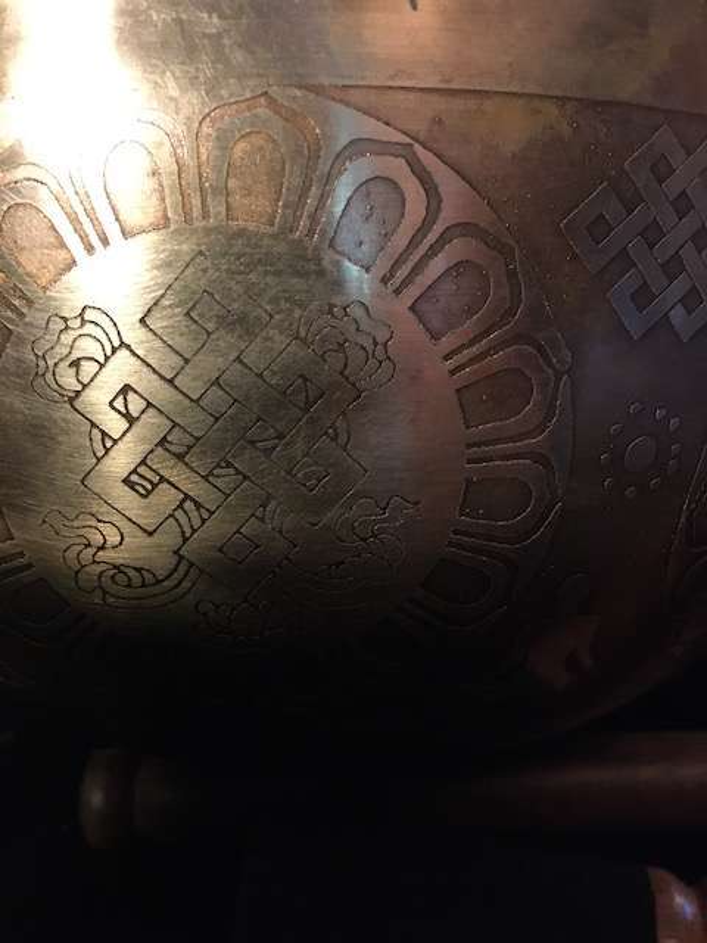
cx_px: 354
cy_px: 472
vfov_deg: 61.7
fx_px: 790
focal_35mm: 29
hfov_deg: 48.2
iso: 320
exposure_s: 1/17
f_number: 2.2
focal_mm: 4.15
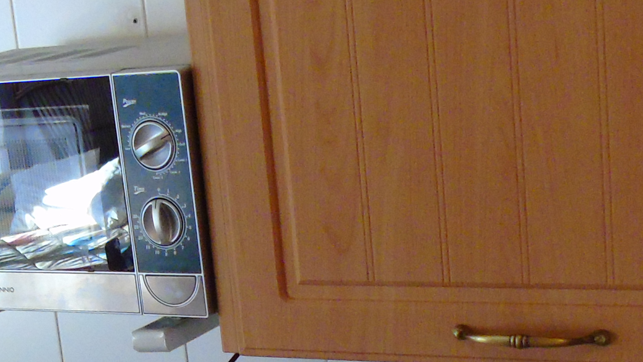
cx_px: 126
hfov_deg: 22.8
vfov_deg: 12.8
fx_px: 1569
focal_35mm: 92
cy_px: 438
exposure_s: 1/25
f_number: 3.4
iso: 400
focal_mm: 4.4
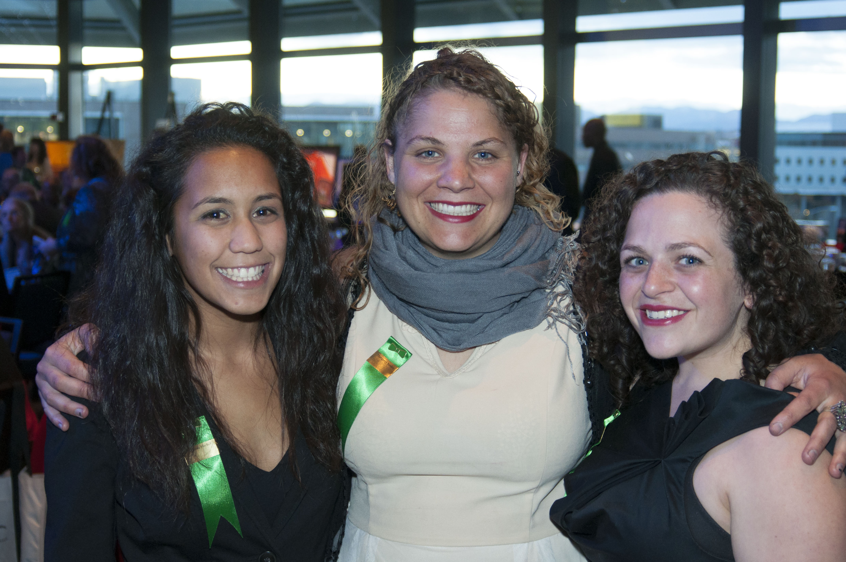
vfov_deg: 25.7
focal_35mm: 52
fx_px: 1232
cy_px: 281
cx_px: 423
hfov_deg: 37.9
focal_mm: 35
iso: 800
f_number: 4
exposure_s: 1/60
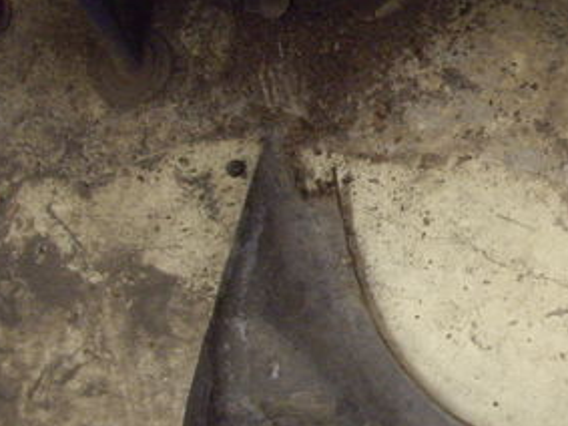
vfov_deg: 17.2
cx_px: 632
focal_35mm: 86
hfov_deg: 21.5
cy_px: 219
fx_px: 1411
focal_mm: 7.9
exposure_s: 1/60
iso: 400
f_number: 2.8
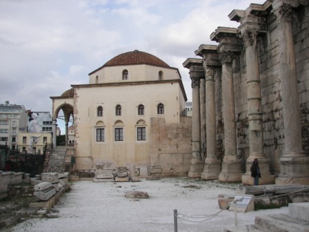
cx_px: 154
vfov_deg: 39.7
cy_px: 116
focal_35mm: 36
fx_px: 321
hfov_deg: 51.4
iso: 50
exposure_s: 1/640
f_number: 2.8
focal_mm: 6
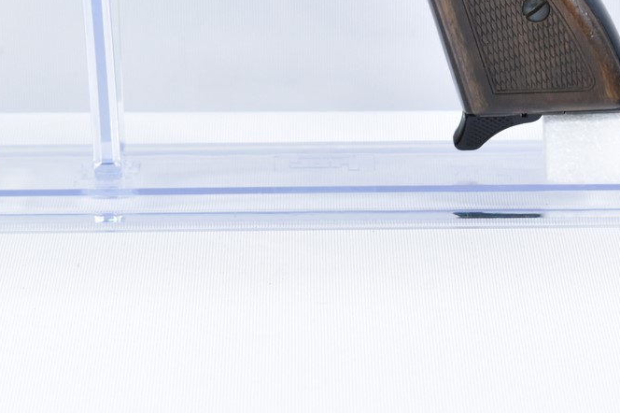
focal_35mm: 226
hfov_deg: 9.1
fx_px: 3890
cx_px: 402
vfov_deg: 6.0
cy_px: -100
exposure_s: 1/20
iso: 640
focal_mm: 50
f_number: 5.6
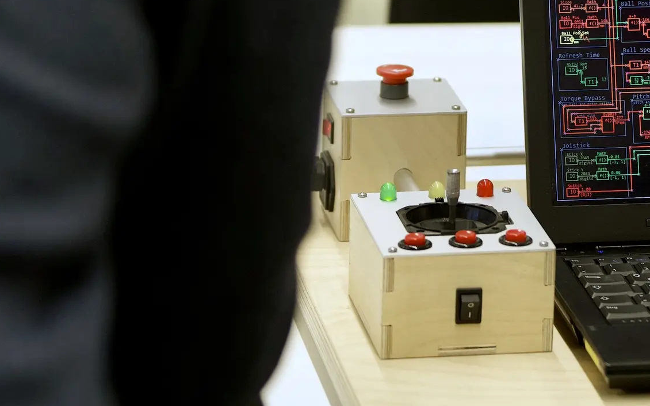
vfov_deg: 7.5
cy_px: -54
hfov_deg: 12.0
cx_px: 576
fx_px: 3082
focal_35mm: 174
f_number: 2.8
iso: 640
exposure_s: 1/200
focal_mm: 67
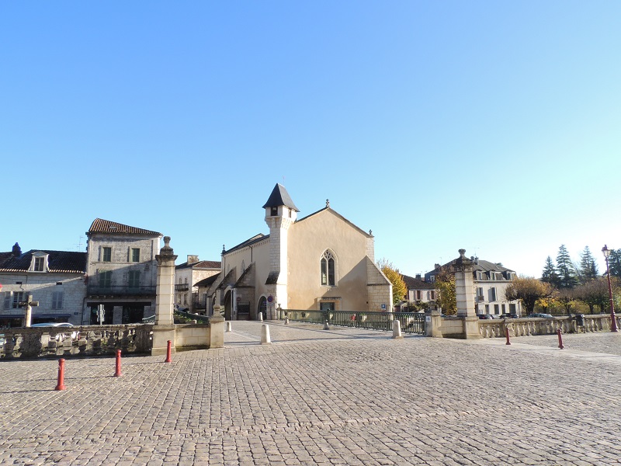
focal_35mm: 24
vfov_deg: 56.8
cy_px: 233
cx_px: 310
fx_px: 431
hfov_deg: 71.6
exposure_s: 1/80
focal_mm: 4.3
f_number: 8.3
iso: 100
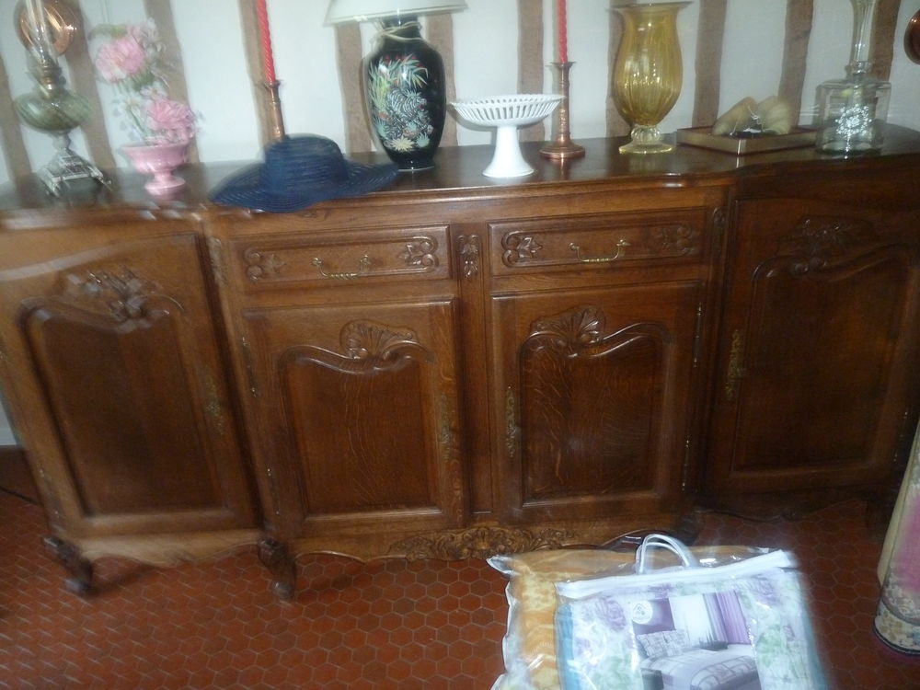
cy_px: 345
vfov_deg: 54.9
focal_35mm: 25
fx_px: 664
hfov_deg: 69.4
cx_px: 460
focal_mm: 4.1
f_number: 3.3
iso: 400
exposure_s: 1/30
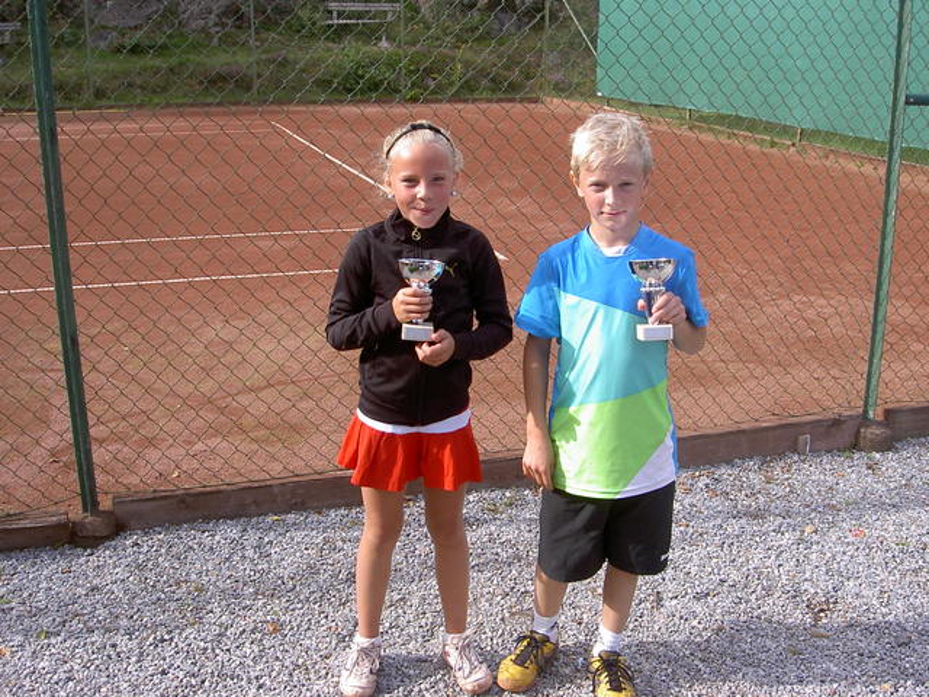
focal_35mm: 39
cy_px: 348
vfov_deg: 36.8
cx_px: 464
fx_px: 1047
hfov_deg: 47.9
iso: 100
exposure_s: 1/238
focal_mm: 8
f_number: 4.7
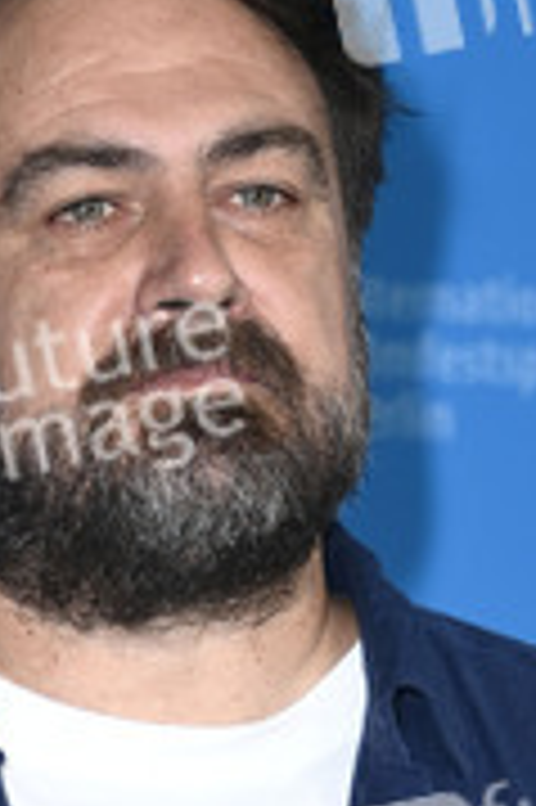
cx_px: 144
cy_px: 635
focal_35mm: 302
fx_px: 6757
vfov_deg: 6.8
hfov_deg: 4.5
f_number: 5.6
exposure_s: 1/250
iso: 1000
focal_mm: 135
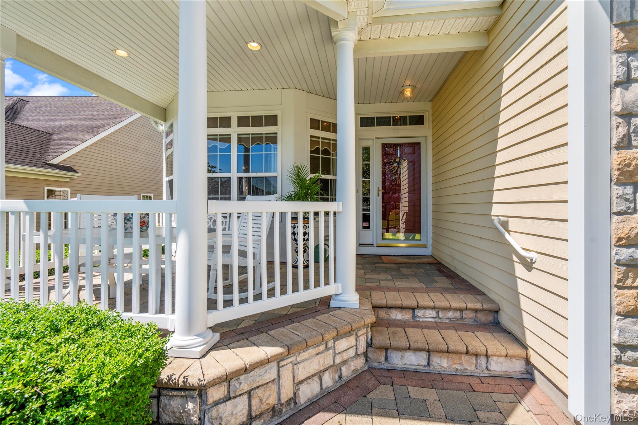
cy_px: 212
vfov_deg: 73.7
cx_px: 319
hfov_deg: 96.7
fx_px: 284
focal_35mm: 16
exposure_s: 1/200
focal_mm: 16
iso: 125
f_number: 7.1
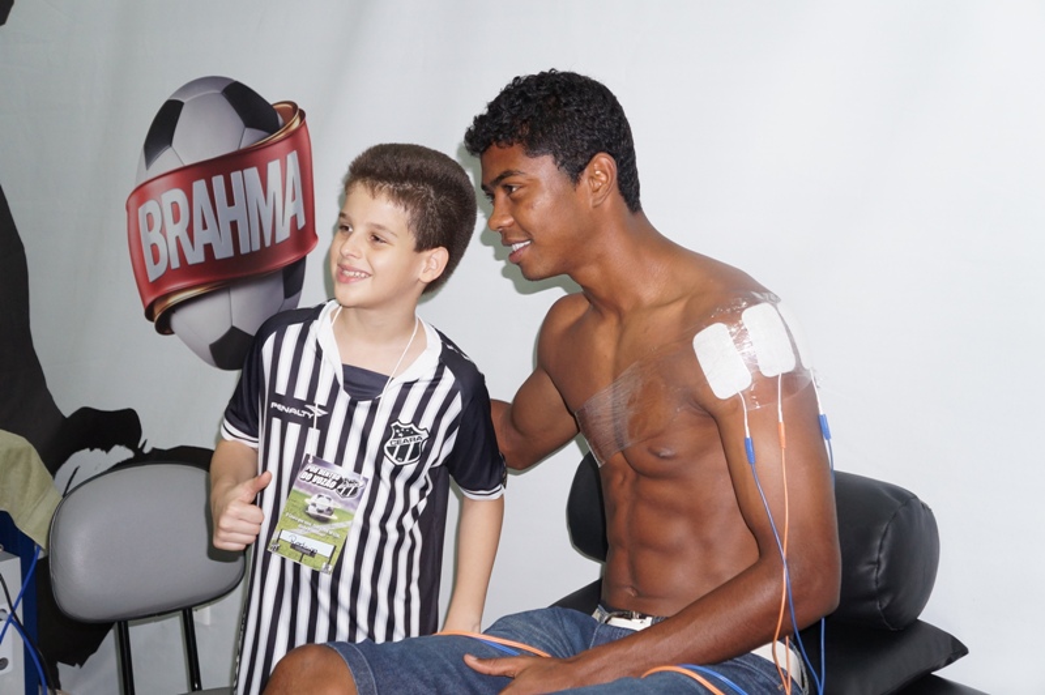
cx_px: 522
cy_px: 348
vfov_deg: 29.8
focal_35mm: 45
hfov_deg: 43.6
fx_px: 1305
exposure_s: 1/60
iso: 800
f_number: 4
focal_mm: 30
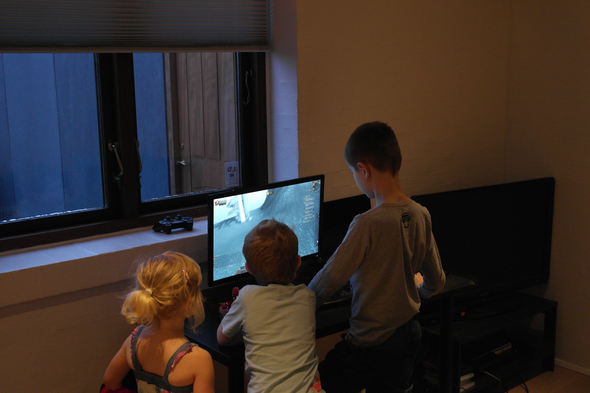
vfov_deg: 29.2
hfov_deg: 42.7
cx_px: 295
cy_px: 196
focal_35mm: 46
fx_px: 754
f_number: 4.5
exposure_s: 1/25
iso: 1600
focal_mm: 30
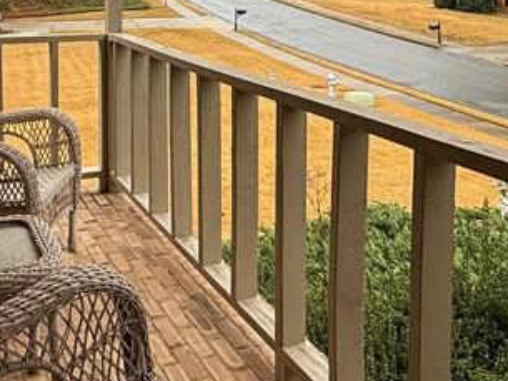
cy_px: 7
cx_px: 182
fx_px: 690
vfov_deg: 29.1
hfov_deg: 40.1
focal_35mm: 47
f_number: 2.2
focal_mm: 2.22
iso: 64
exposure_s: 1/99
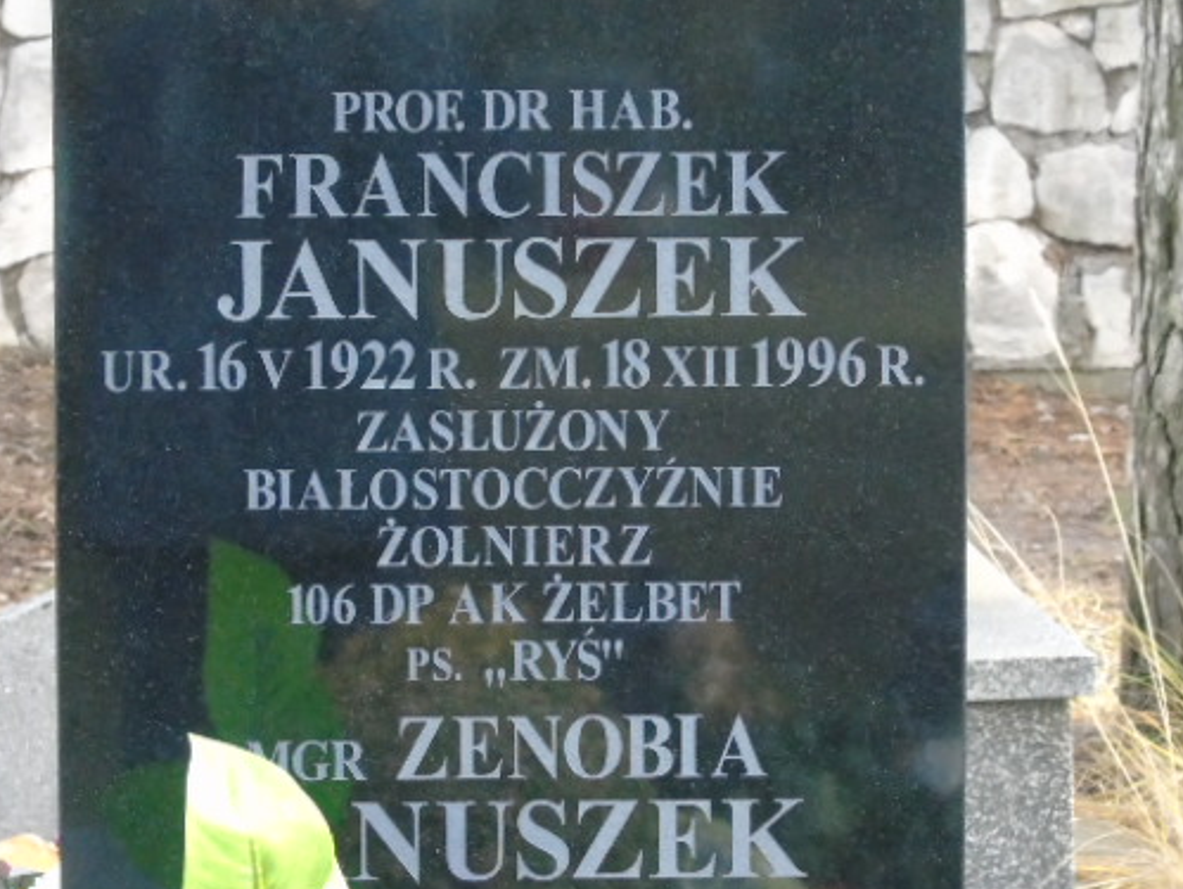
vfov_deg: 8.2
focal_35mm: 182
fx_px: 6224
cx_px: 581
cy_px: 541
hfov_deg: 10.9
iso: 800
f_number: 4.7
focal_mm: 25
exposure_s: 1/60
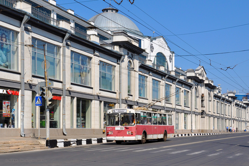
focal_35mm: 51
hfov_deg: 38.9
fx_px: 352
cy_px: 83
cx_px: 124
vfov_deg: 26.4
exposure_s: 1/640
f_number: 9
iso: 200
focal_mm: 34
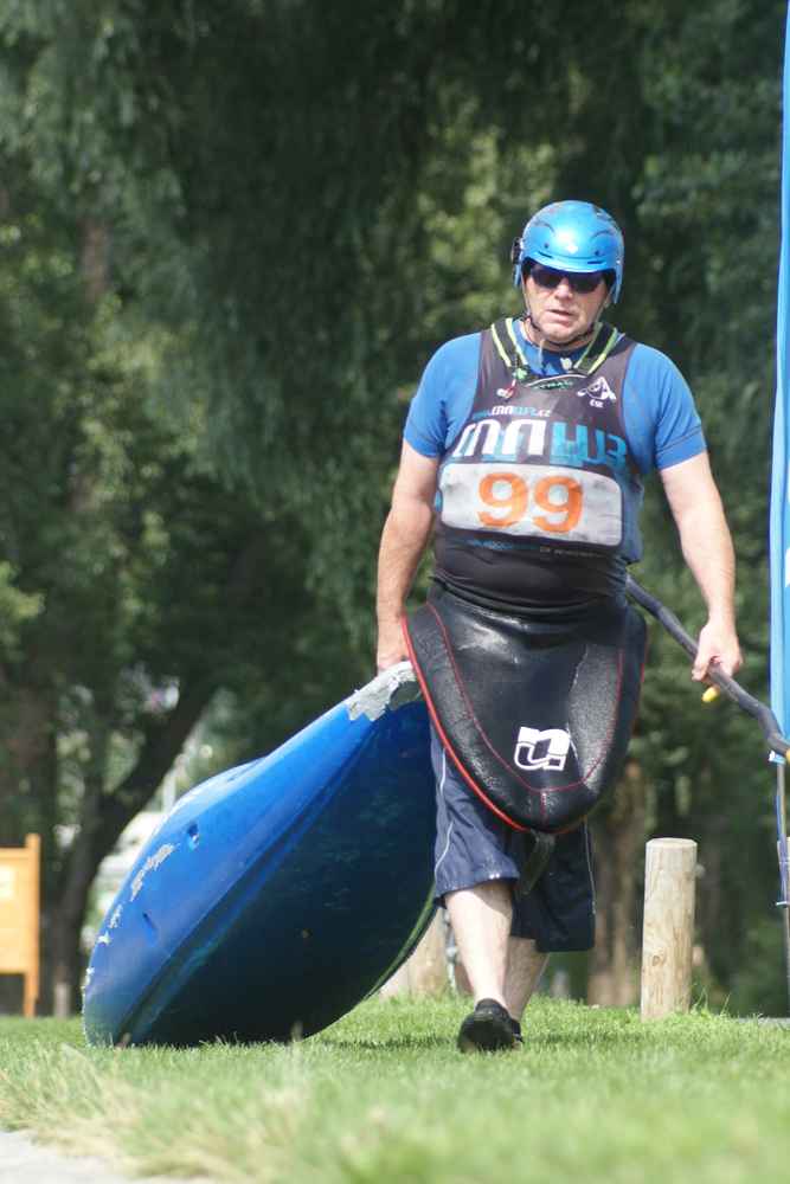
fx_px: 8884
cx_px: 395
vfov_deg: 7.6
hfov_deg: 5.1
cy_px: 592
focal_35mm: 270
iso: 250
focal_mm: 180
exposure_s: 1/500
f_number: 5.6
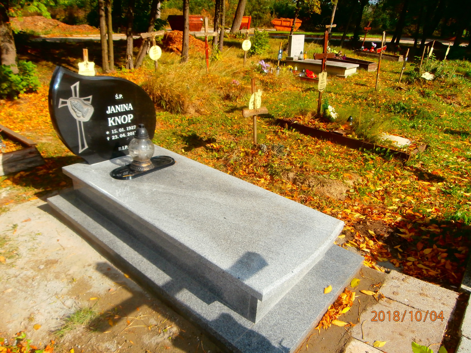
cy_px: 176
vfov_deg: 56.8
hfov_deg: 71.6
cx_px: 236
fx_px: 327
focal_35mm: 24
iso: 100
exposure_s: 1/1000
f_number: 3
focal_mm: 4.2
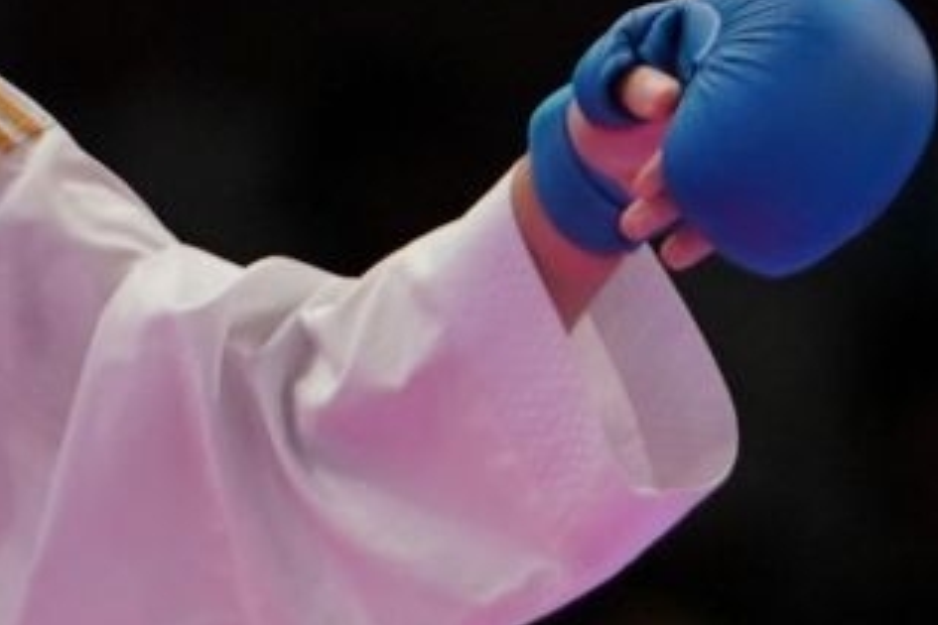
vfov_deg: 0.9
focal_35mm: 1456
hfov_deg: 1.4
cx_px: 426
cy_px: 83
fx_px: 37934
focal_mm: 170
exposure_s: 1/1000
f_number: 2.8
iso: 640
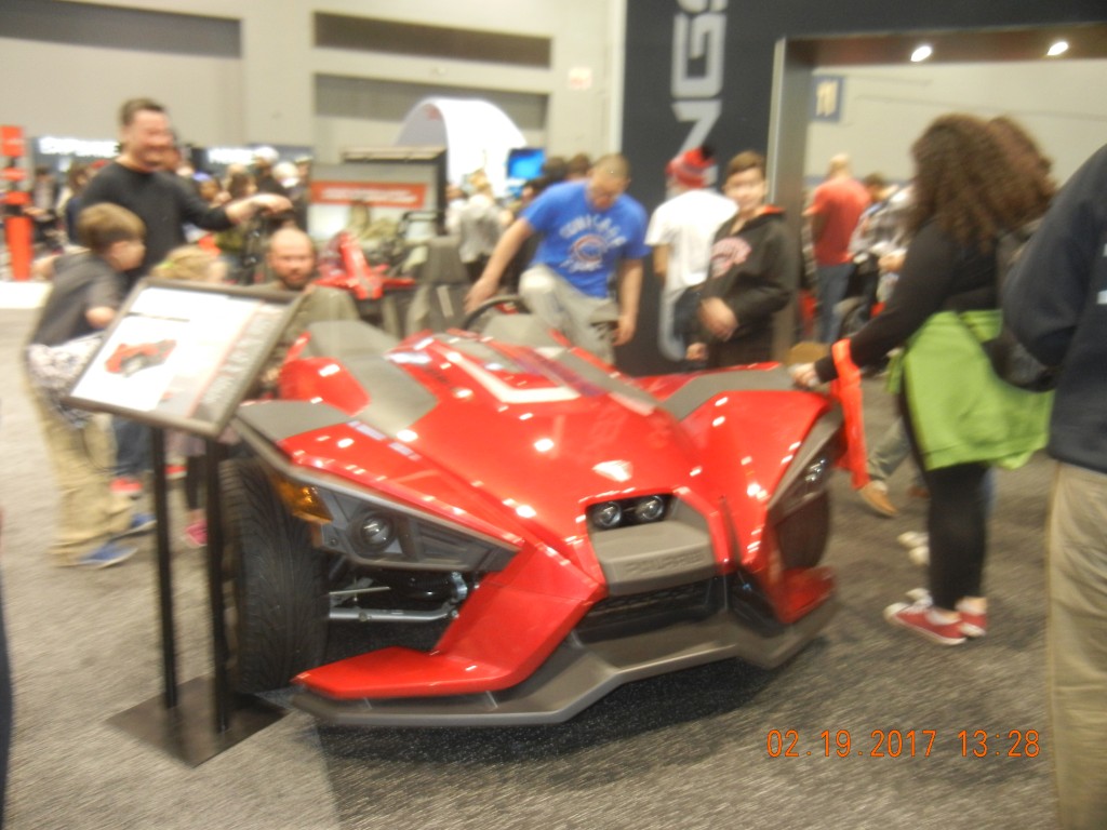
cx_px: 554
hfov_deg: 60.0
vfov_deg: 46.8
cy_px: 415
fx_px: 959
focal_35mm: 30
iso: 400
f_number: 3.5
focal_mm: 5.4
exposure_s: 1/19.7
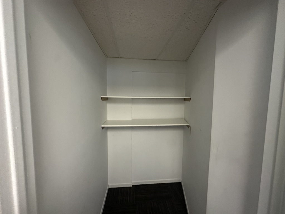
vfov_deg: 85.7
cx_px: 142
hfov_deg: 102.1
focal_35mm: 14
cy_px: 107
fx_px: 115
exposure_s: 1/60
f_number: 2.2
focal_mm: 2.22
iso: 800
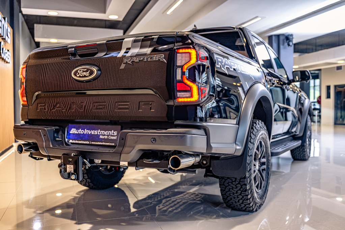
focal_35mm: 35
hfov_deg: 54.4
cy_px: 115
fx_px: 335
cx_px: 172
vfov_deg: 37.9
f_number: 2.8
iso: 800
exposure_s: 1/160
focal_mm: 35
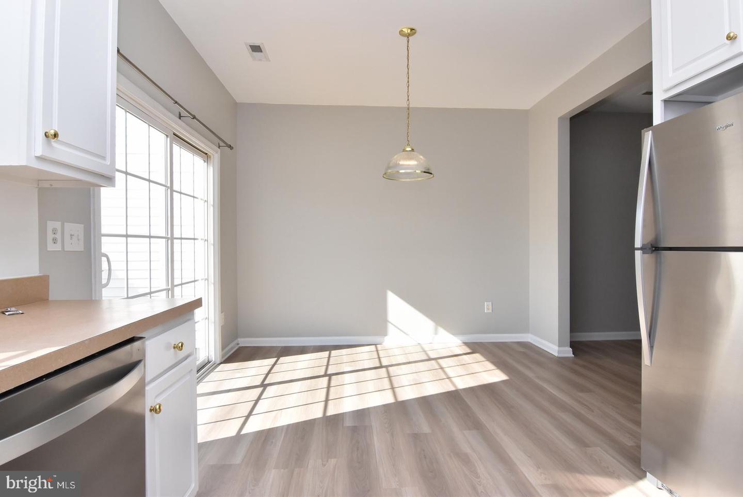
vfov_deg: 67.5
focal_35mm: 18
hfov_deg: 90.0
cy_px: 248
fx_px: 372
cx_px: 372
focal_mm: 12
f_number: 18
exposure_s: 1/160
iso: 800
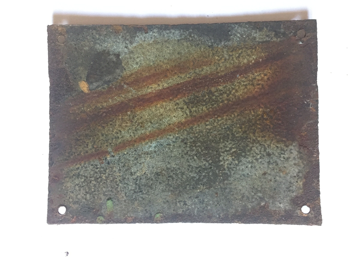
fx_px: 293
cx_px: 175
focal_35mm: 29
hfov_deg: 61.7
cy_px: 131
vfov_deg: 48.2
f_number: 2.2
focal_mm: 4.15
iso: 250
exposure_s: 1/17
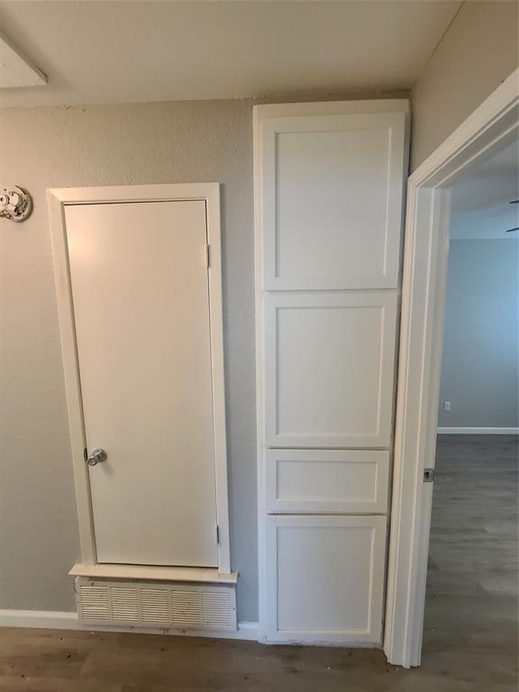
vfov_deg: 106.2
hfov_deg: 89.9
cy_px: 346
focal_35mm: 13
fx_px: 260
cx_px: 260
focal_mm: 2.2
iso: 320
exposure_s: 1/30
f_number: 2.2
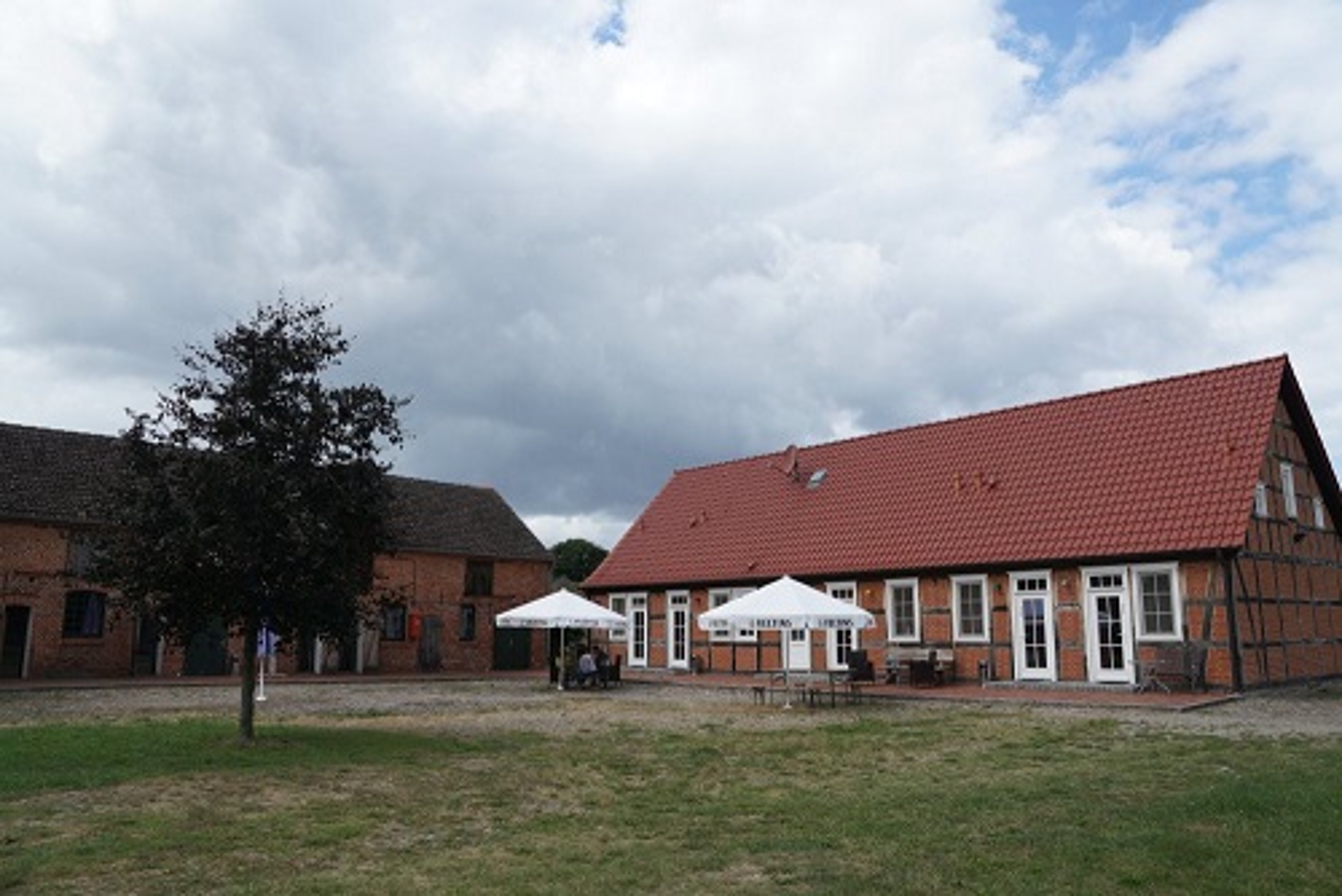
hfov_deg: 73.7
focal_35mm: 24
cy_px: 448
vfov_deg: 53.2
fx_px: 895
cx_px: 671
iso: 80
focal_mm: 16
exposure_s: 1/250
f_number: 5.6
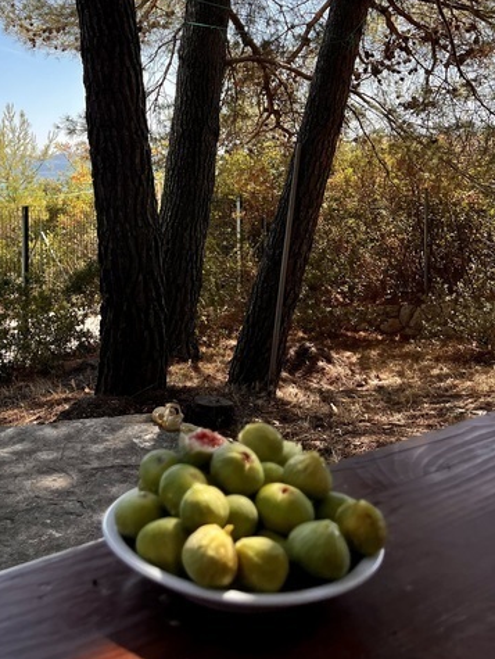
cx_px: 97
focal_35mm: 42
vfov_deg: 43.3
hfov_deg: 33.4
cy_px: 162
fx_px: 800
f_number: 1.5
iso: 50
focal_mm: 5.7
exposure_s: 1/2083
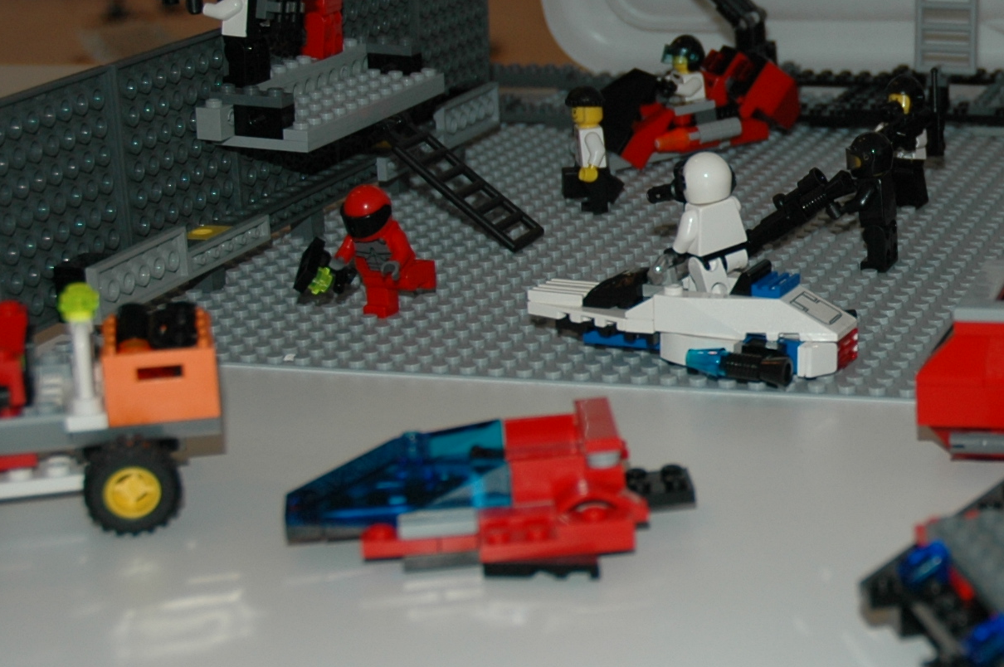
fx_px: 2598
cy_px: 278
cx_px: 1067
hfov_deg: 20.9
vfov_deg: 14.6
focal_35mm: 93
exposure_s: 1/60
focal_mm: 25
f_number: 3.8
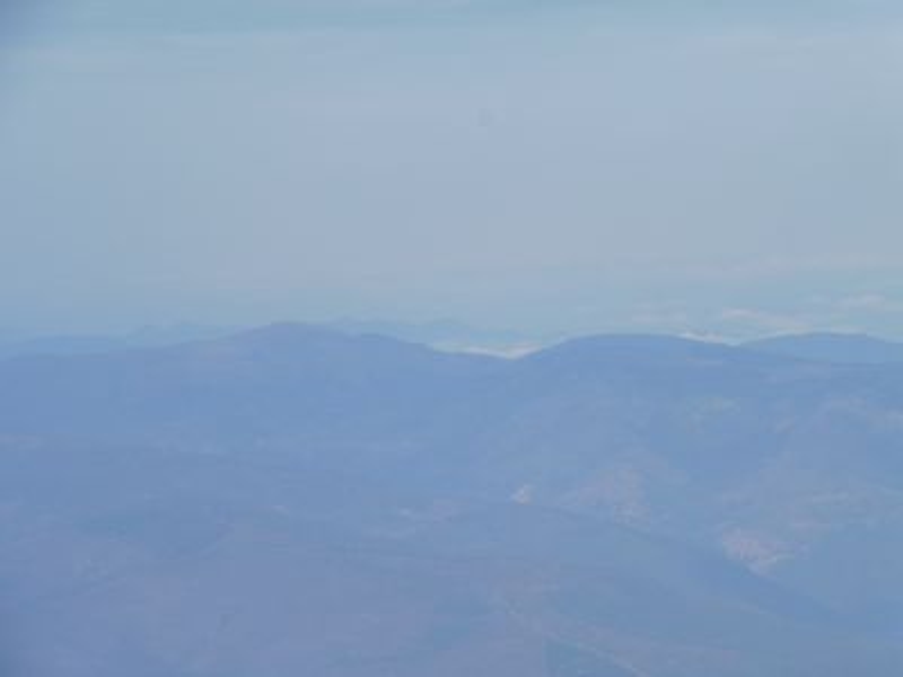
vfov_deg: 7.5
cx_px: 452
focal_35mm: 199
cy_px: 338
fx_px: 5191
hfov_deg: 9.9
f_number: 7.1
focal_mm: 35.6
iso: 100
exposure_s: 1/500
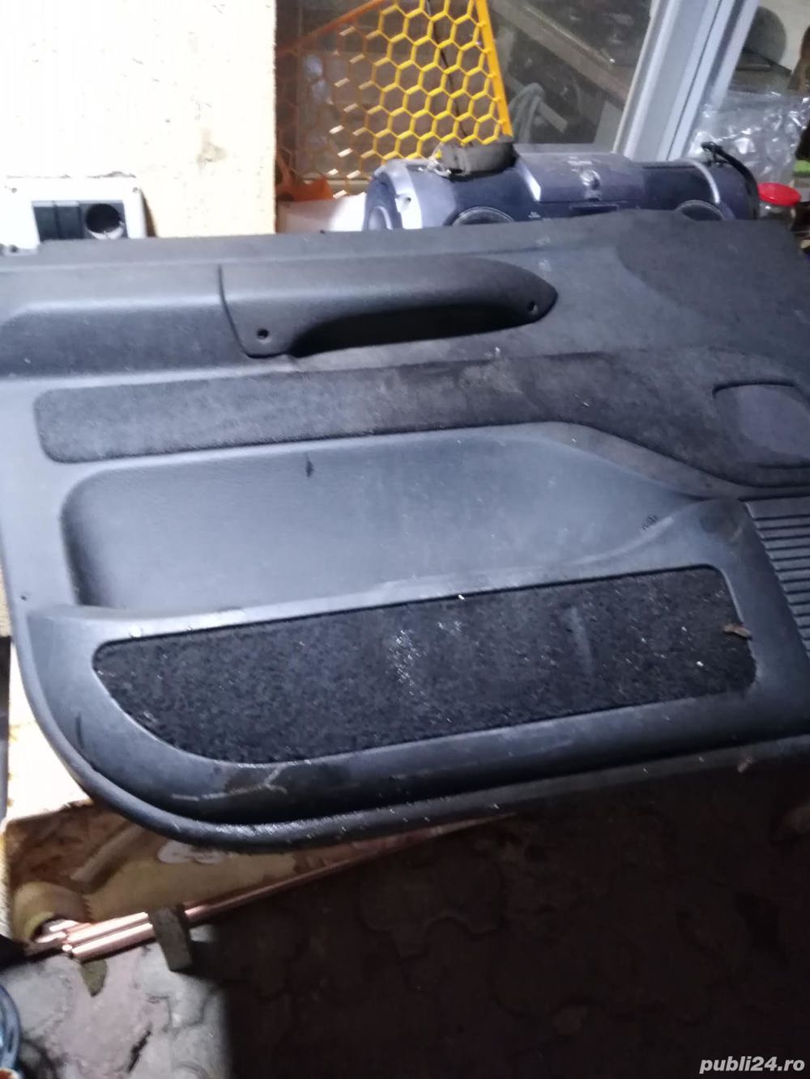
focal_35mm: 26
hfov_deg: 53.1
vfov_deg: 67.3
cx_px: 405
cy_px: 540
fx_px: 811
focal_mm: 3.46
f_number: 2.2
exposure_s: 1/12
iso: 1445
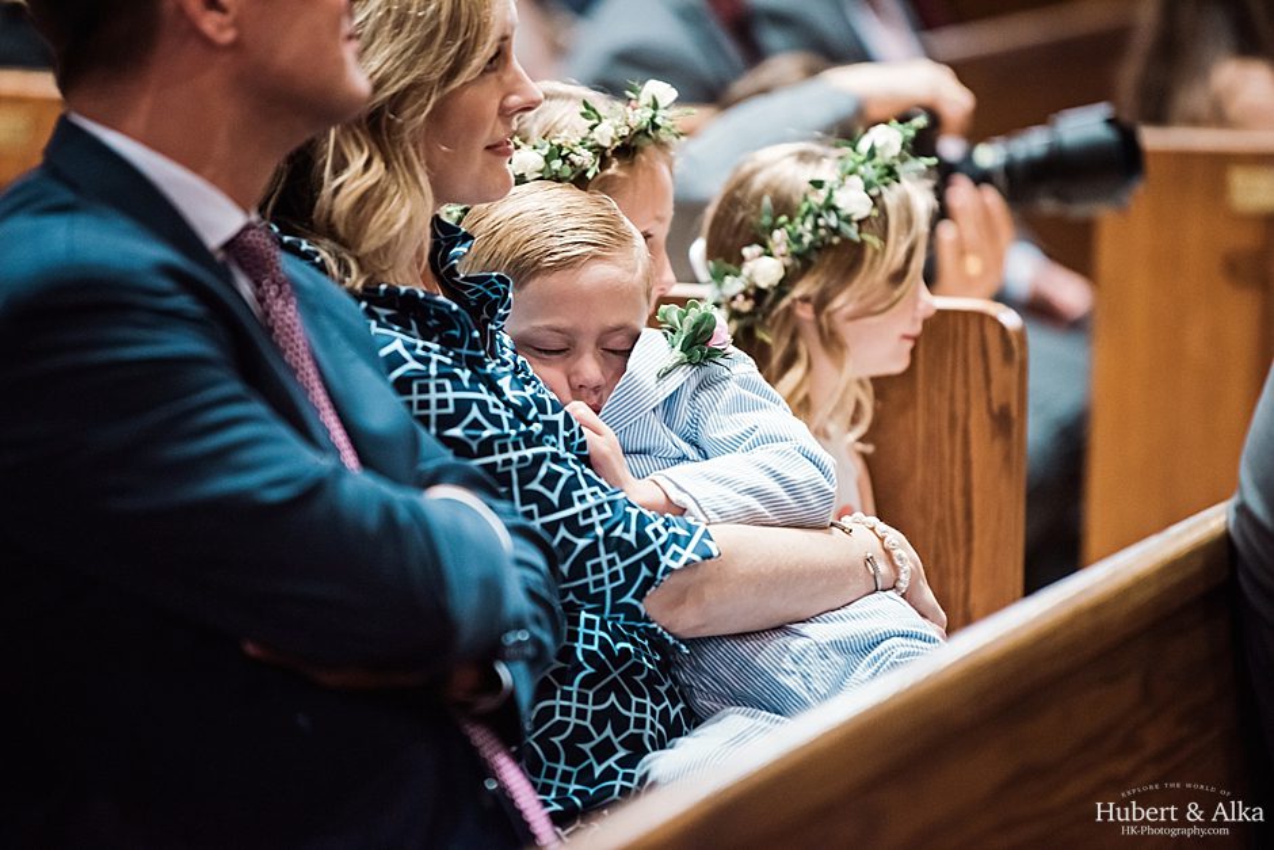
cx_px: 637
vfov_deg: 6.9
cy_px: 425
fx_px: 7078
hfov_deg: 10.3
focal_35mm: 200
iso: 2000
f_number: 2.8
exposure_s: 1/80
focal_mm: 200
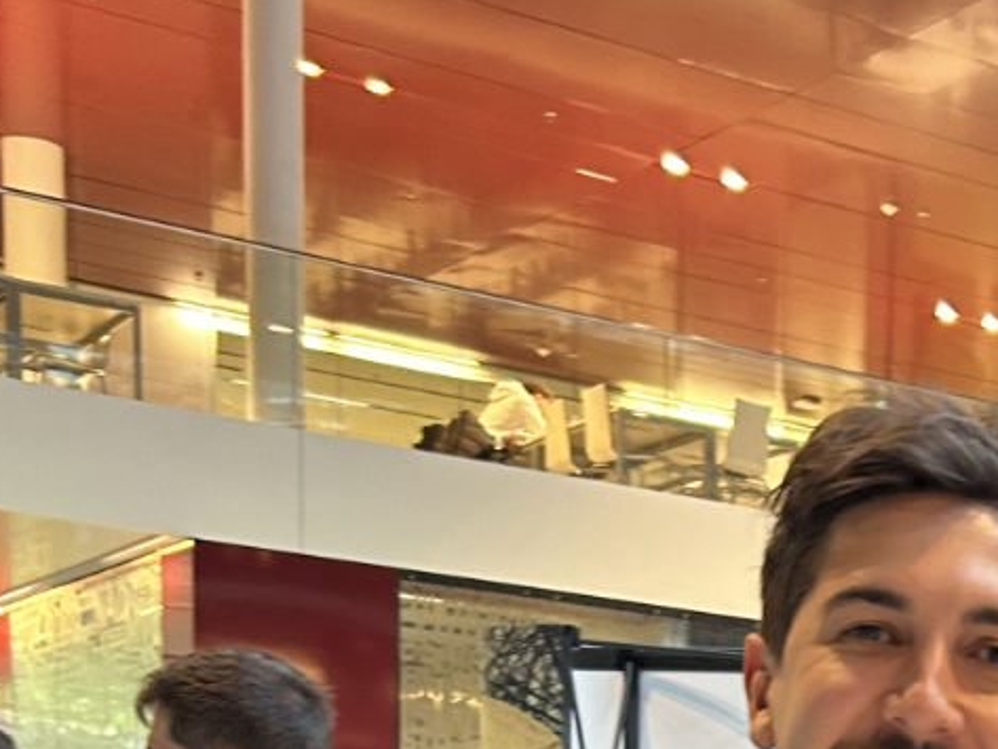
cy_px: 941
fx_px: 1903
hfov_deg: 26.4
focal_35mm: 66
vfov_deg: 20.5
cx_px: 1167
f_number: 1.5
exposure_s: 1/50
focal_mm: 5.7
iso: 160
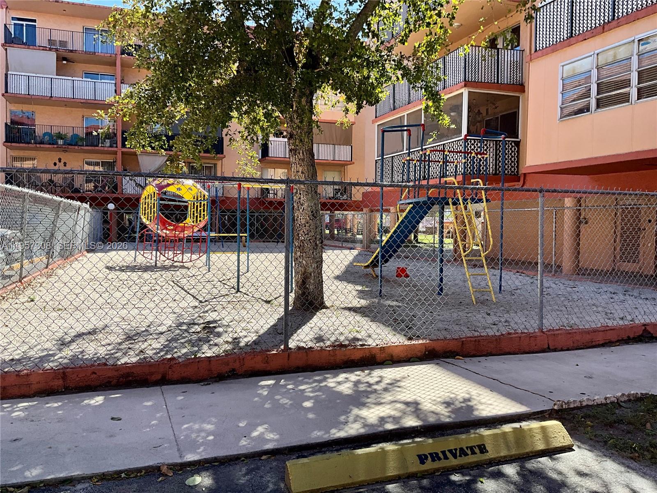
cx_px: 328
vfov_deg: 48.2
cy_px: 246
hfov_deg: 61.7
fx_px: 550
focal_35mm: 29
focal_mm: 3
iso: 25
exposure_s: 1/568
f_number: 1.8
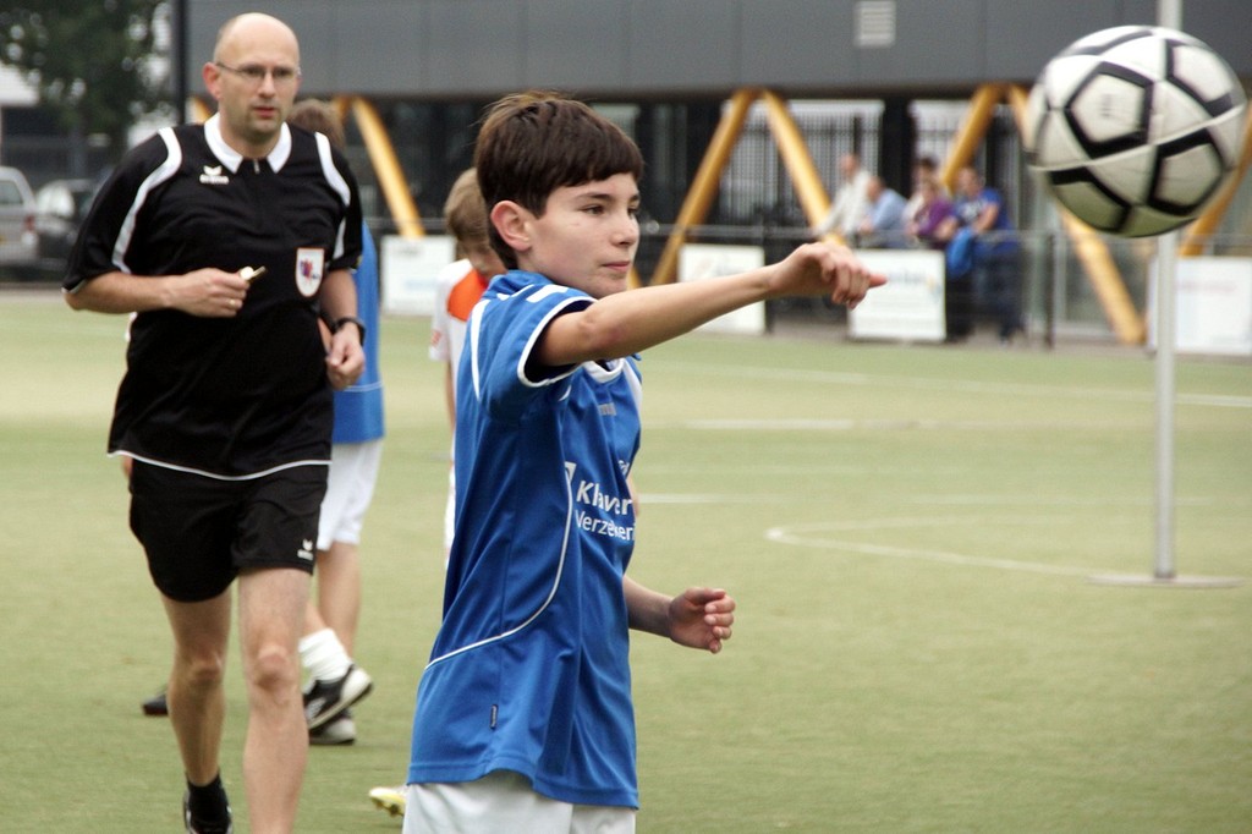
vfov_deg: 5.7
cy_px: 417
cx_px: 626
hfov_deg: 8.6
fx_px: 8344
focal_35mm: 240
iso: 640
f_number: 8
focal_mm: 160
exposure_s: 1/500
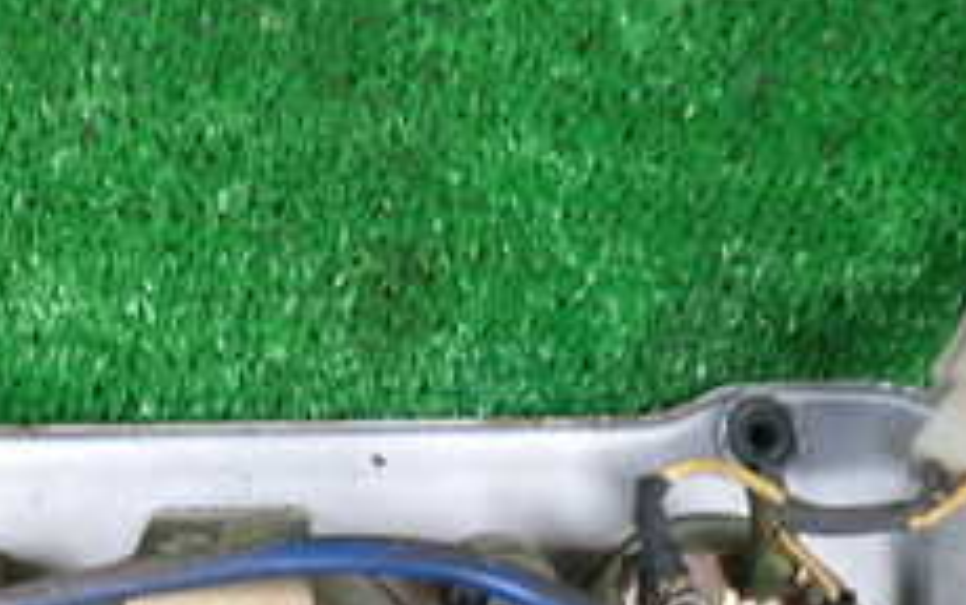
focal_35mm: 69
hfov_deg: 29.4
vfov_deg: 18.1
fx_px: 1817
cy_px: 693
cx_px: 269
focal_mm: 4.5
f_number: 2
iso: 100
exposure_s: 1/60
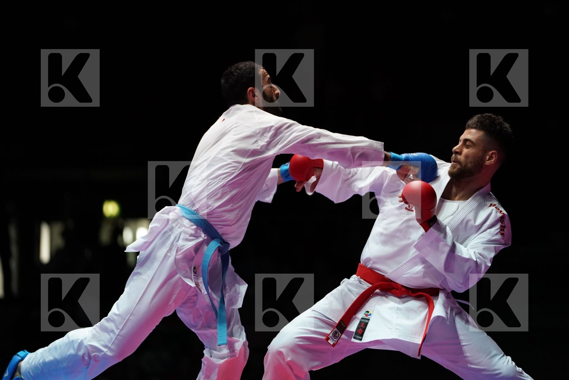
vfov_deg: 7.9
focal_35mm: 173
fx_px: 2734
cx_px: 284
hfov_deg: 11.9
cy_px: 190
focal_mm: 173
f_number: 2.8
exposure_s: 1/1000
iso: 4000
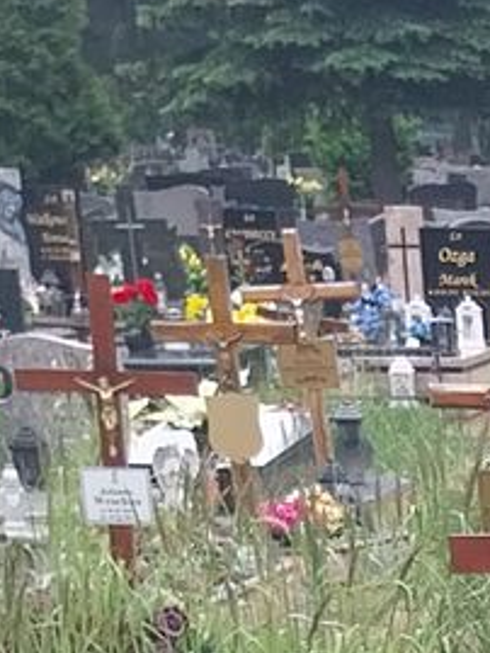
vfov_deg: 8.9
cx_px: 1402
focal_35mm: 197
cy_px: 1660
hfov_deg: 6.9
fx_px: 3715
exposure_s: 1/372
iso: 25
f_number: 1.8
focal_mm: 4
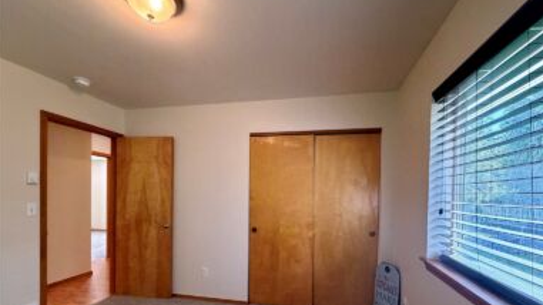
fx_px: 230
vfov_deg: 65.6
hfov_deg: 99.3
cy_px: 198
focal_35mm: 16
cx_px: 284
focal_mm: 2.22
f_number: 2.2
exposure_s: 1/120
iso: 320
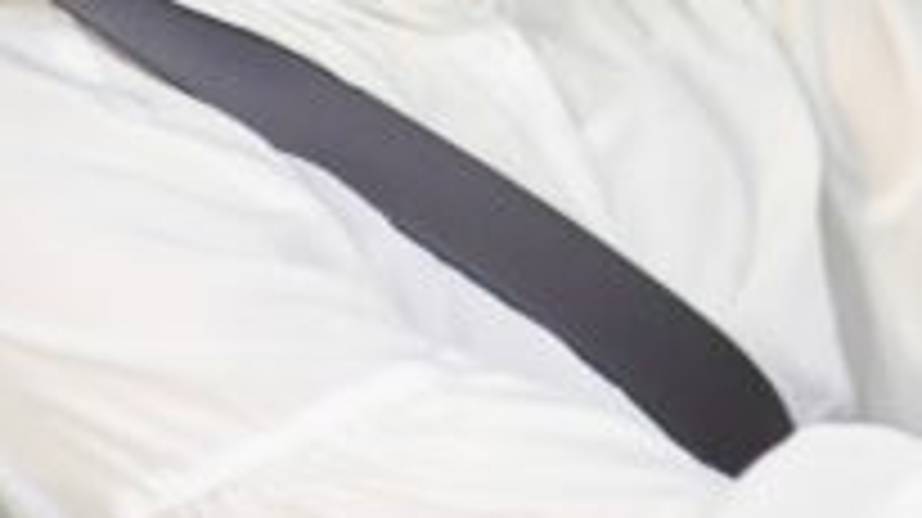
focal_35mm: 119
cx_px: 1120
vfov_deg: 10.1
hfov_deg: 17.2
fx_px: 2907
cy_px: -11
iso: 250
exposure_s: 1/1000
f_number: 2
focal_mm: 35
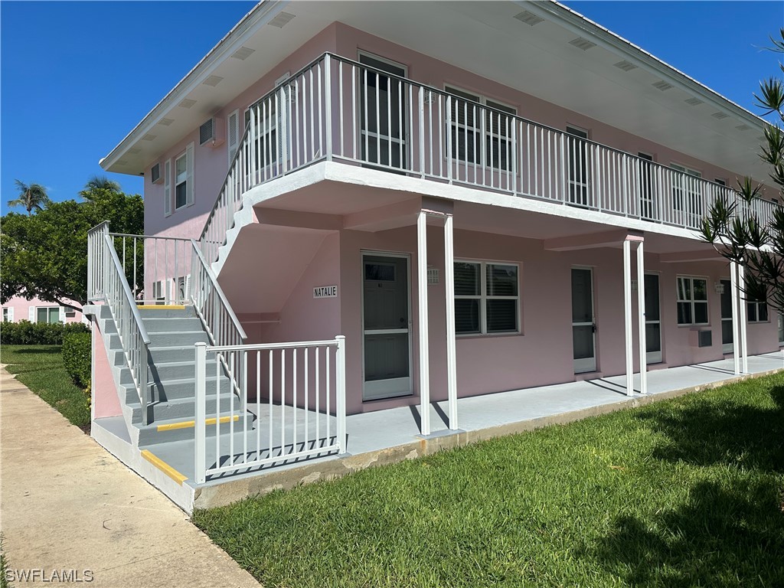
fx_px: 544
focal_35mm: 24
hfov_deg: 71.6
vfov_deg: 56.8
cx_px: 392
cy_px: 294
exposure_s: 1/8197
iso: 80
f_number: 1.78
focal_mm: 6.86
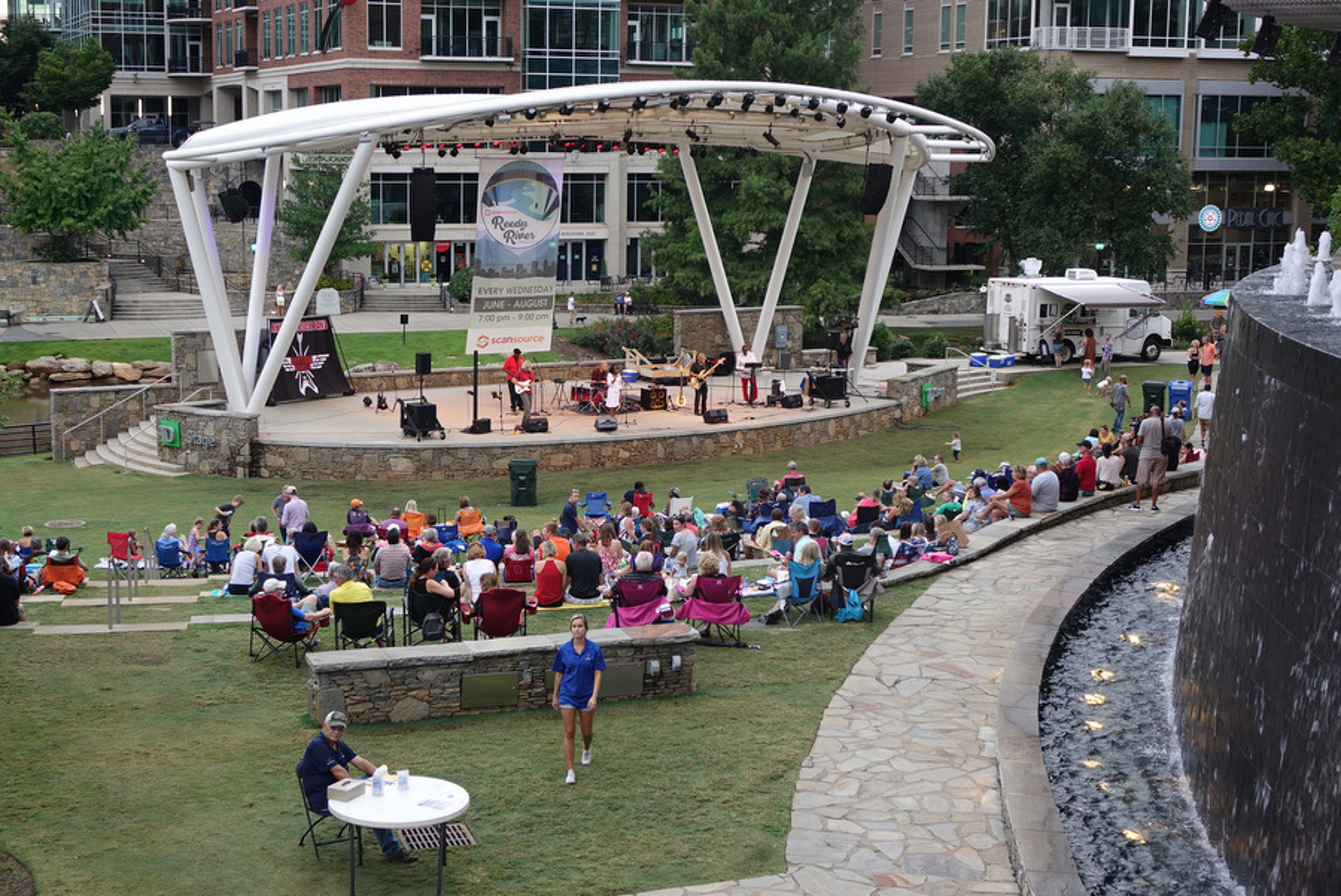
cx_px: 670
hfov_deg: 43.6
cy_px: 448
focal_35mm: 45
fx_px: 1677
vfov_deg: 29.9
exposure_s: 1/100
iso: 100
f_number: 2.8
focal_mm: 16.43
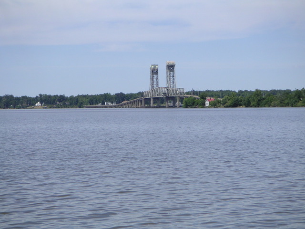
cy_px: 114
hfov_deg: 17.7
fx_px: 978
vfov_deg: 13.3
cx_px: 152
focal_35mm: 111
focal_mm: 17.1
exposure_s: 1/125
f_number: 8
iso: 50
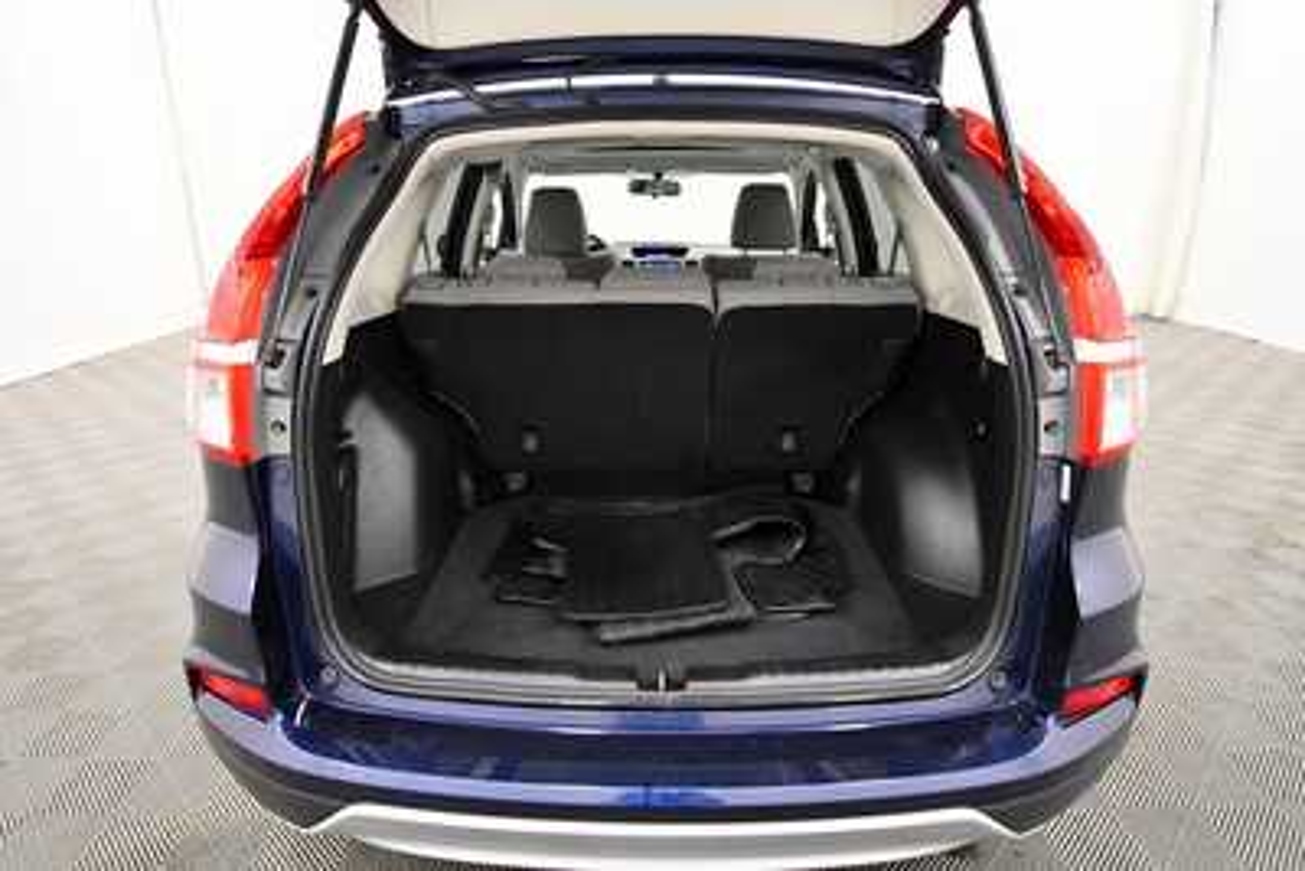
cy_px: 436
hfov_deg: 81.2
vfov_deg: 59.5
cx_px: 652
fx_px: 761
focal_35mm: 21
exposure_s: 1/125
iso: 2800
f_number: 5
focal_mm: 14
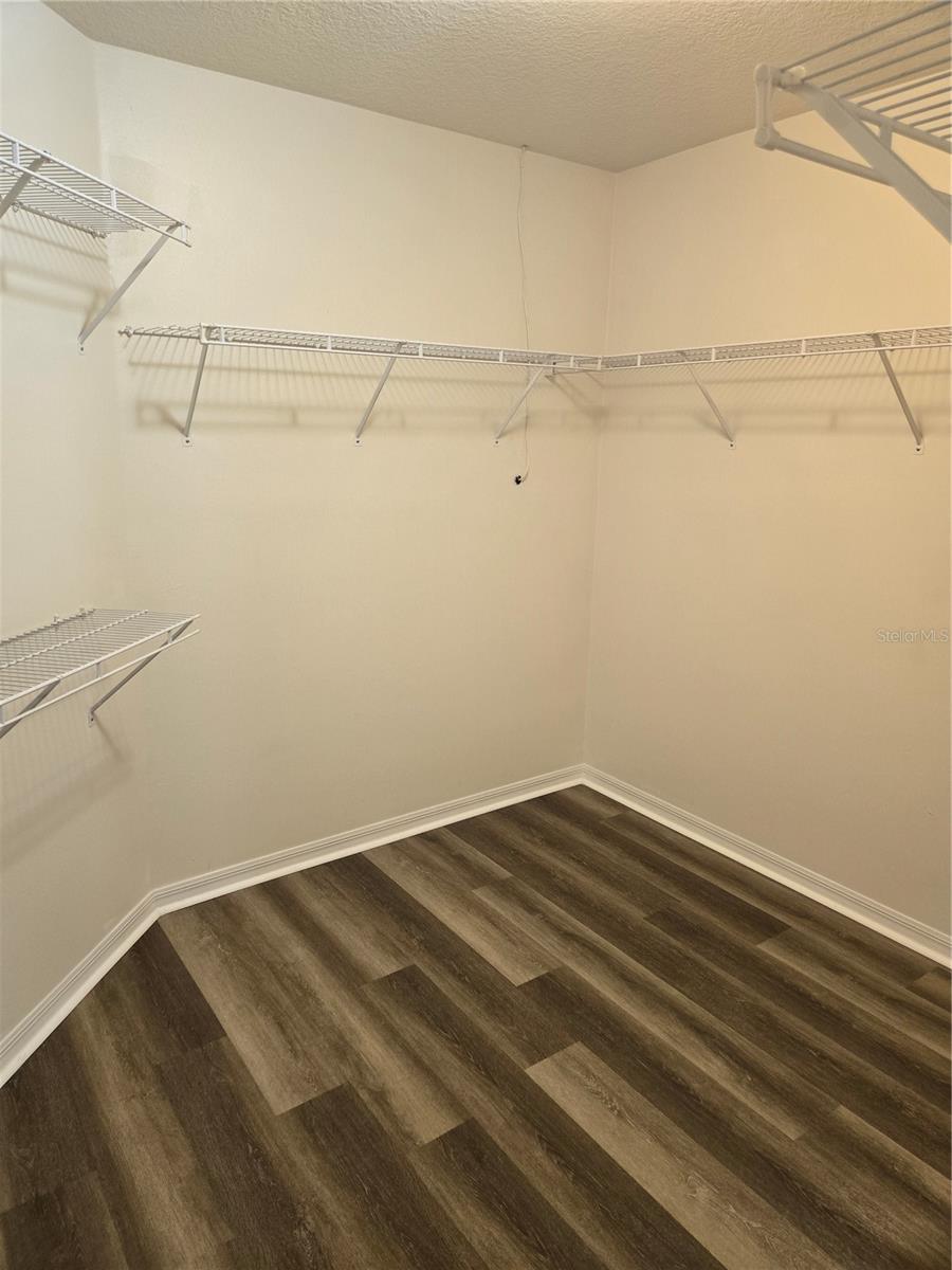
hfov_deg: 58.9
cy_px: 635
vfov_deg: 73.9
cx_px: 476
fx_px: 843
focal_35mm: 23
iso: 320
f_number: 1.8
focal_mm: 5.4
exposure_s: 1/120
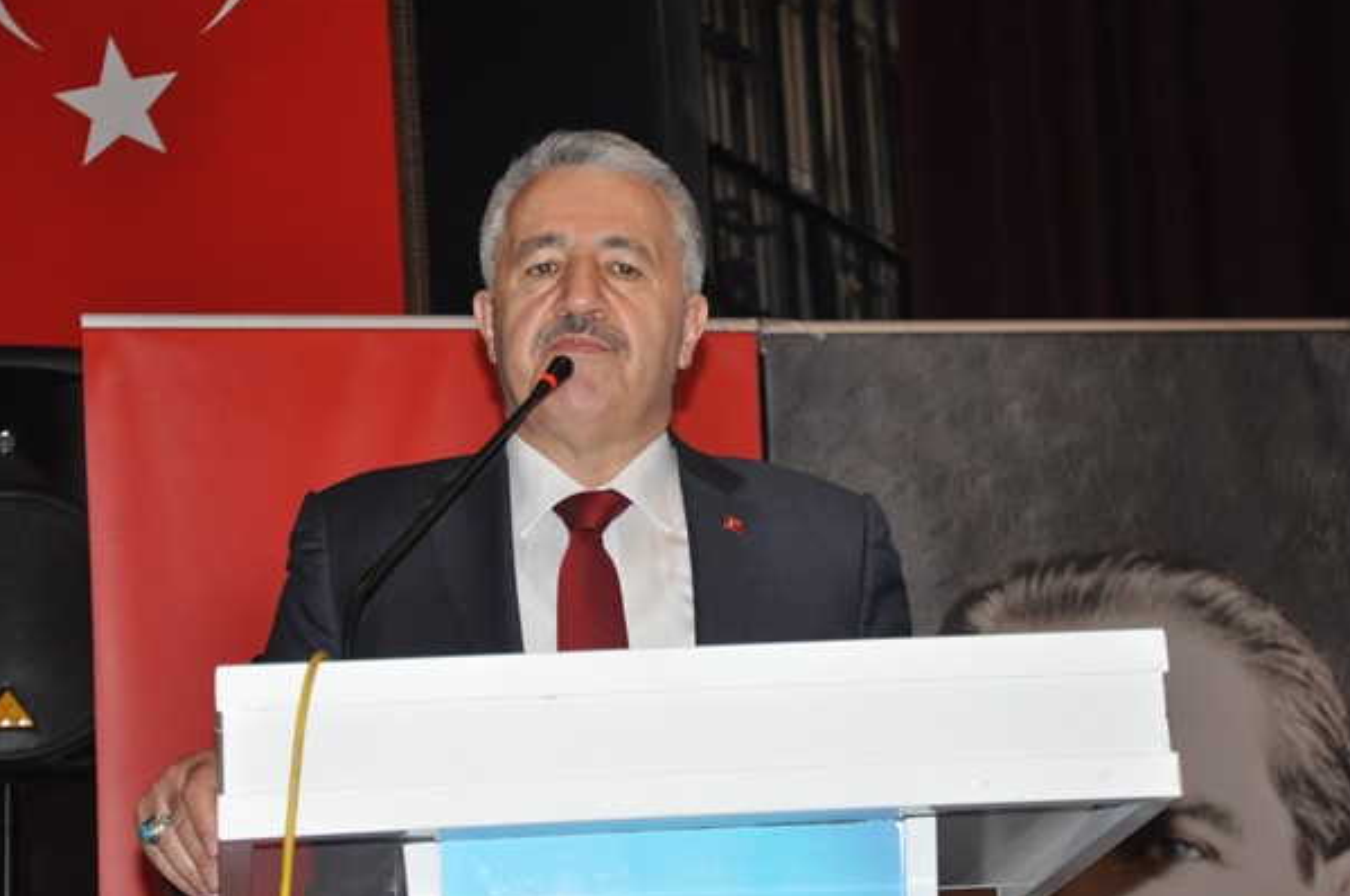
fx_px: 3783
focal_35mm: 101
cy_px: 477
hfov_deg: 20.2
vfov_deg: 13.5
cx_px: 676
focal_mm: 62
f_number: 5.3
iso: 1250
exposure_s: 1/60
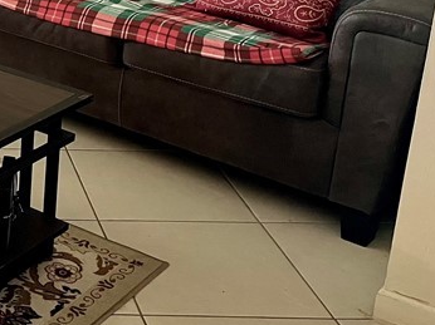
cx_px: -143
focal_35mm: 77
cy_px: -4
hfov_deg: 22.5
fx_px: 967
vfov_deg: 18.6
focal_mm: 5.1
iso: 200
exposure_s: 1/60
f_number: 1.6
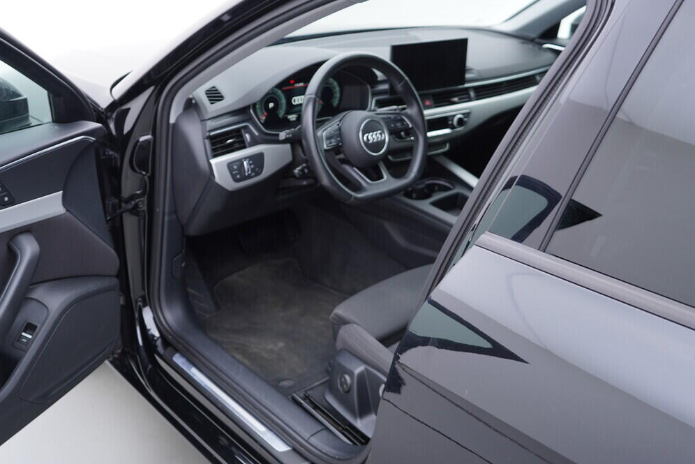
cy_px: 236
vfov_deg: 36.0
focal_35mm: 37
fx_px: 715
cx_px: 354
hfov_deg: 51.9
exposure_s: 1/40
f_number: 2.8
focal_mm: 24
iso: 160
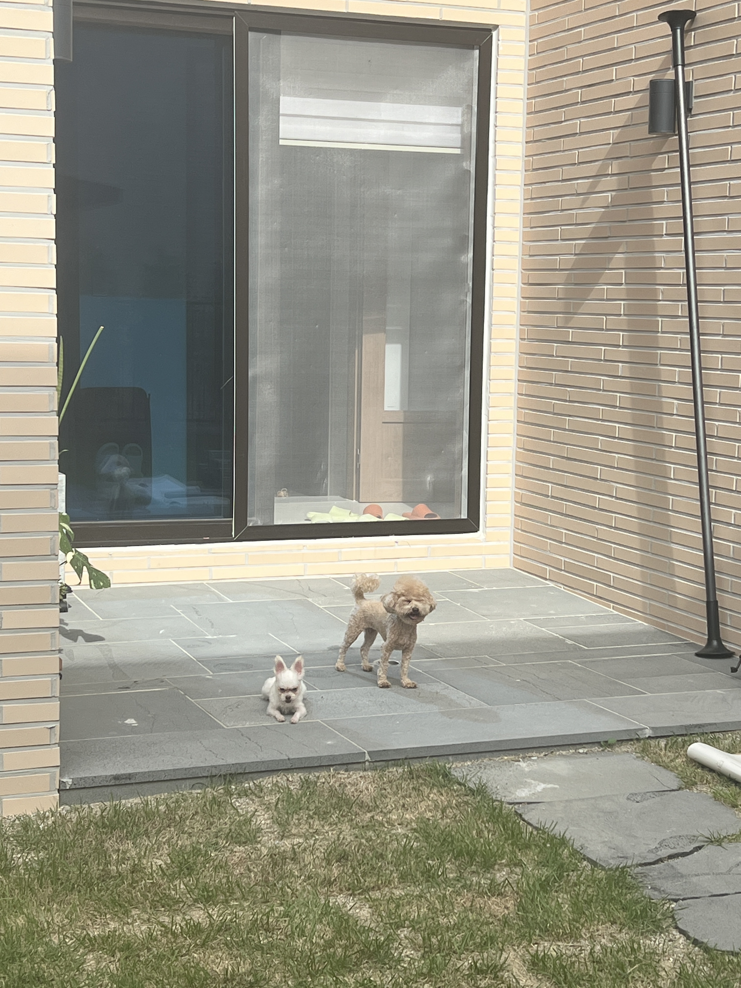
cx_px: 370
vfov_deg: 67.3
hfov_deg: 53.1
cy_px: 494
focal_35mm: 26
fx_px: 742
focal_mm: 5.7
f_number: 1.5
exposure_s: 1/4444
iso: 50
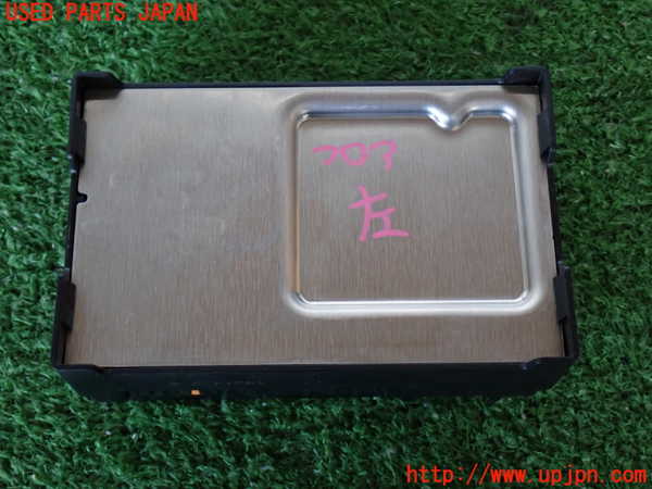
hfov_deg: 33.2
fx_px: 1092
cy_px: 244
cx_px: 326
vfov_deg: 25.2
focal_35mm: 58
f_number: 3.5
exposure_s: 1/60
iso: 500
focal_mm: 10.35
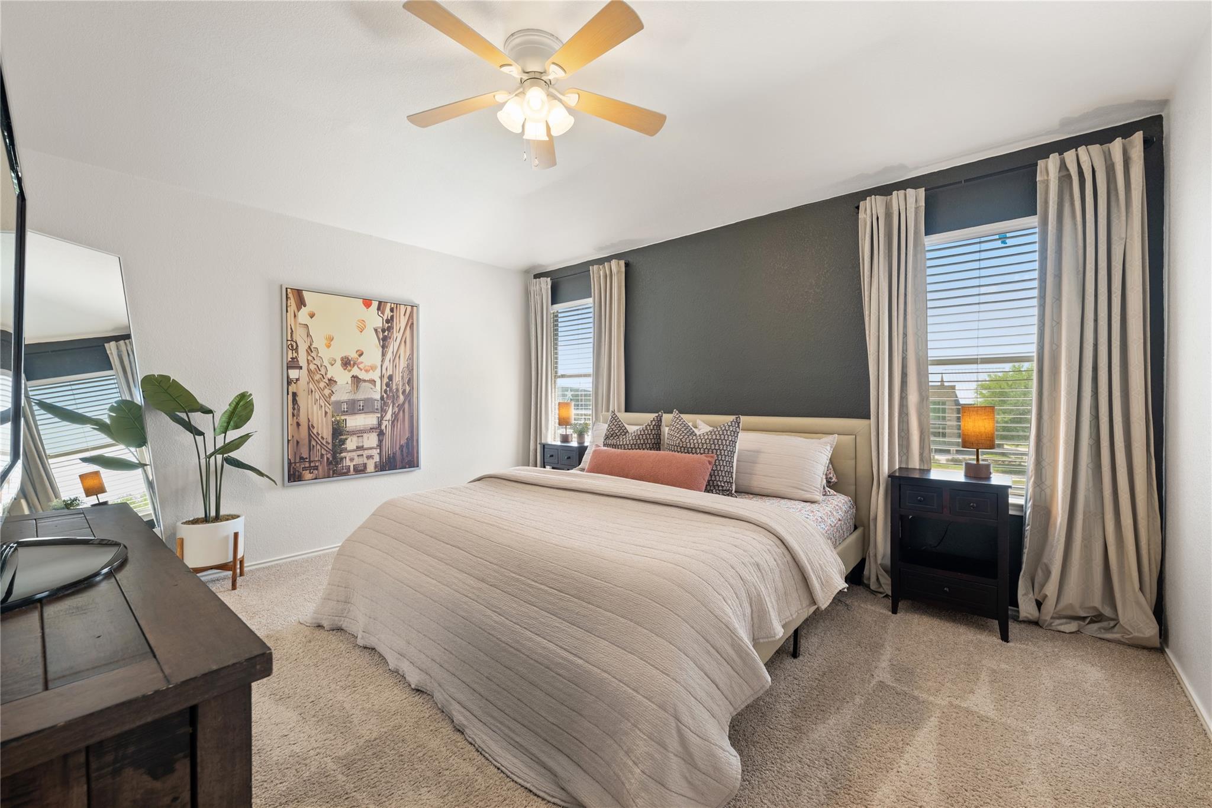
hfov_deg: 104.3
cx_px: 606
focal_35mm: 14
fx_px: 471
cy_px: 404
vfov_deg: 81.2
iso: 250
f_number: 8
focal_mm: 14
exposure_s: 1/2
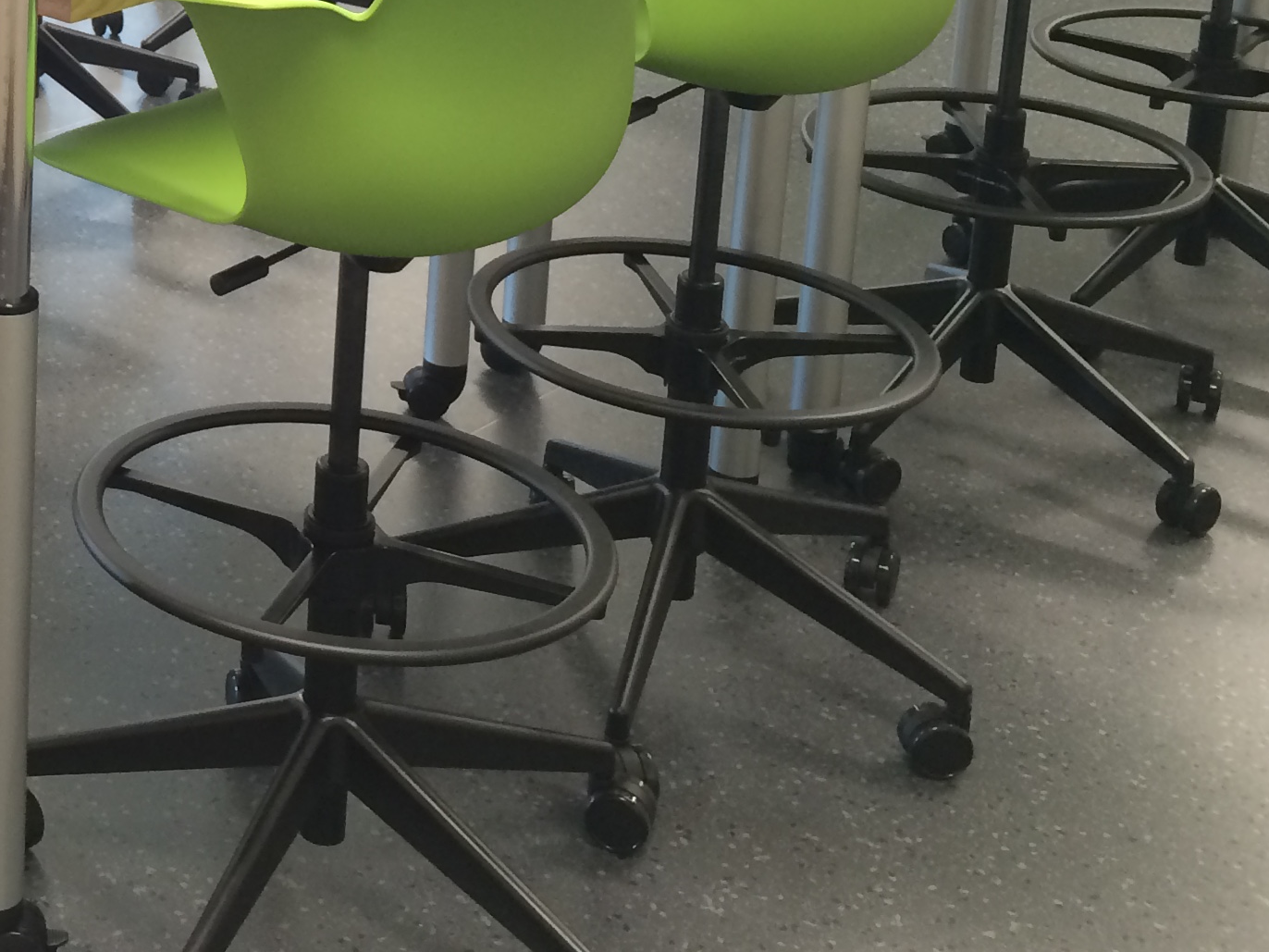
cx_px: -141
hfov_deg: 25.9
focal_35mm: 69
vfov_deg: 20.1
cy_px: -151
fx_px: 2529
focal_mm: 4.15
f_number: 2.2
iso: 80
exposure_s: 1/30
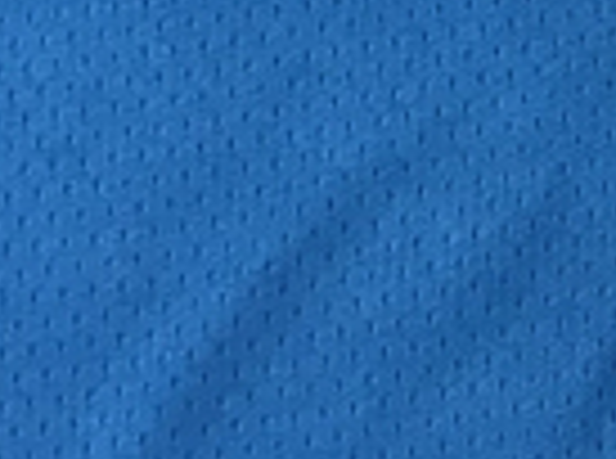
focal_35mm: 164
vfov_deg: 8.6
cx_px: 1088
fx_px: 2911
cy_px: -387
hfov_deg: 11.3
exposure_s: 1/100
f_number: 1.8
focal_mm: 3.99
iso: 40
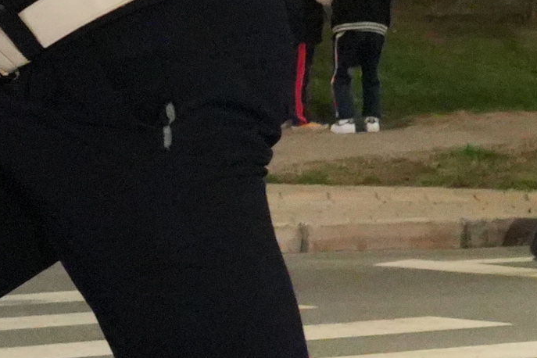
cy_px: 91
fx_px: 2401
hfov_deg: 11.3
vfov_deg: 8.5
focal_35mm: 161
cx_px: -611
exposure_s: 1/30
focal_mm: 24
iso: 12800
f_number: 4
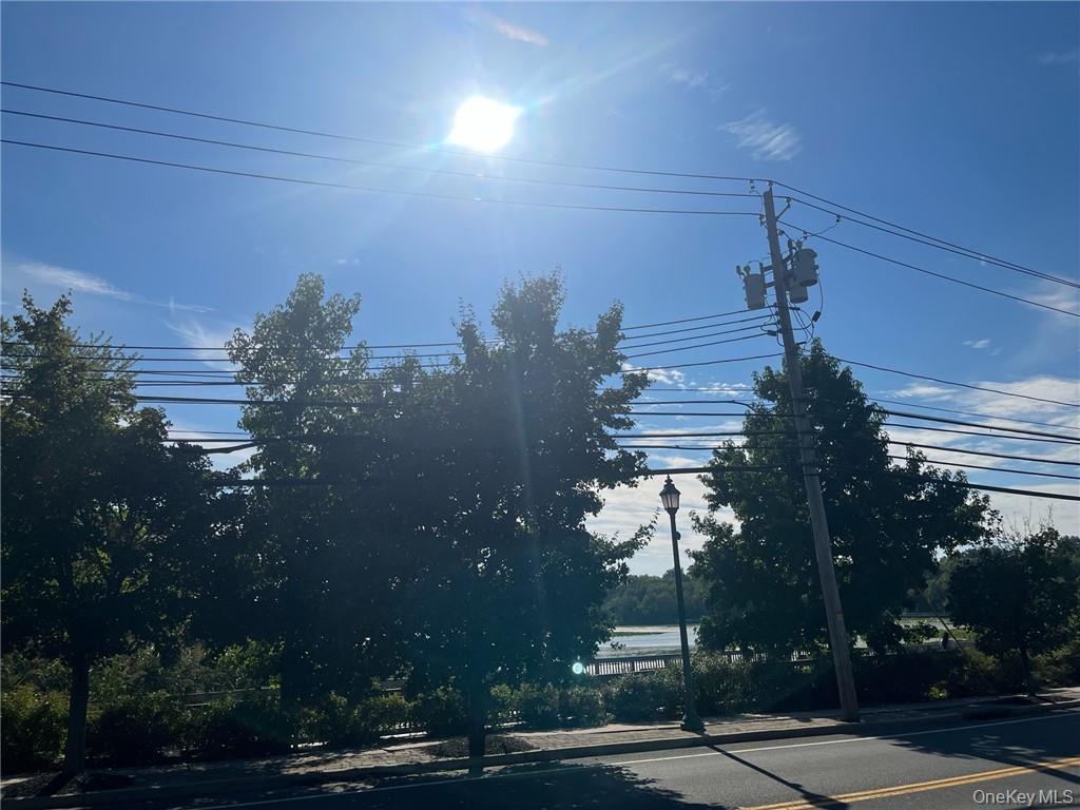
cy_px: 405
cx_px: 540
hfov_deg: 67.3
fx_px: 811
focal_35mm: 26
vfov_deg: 53.1
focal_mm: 5.1
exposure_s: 1/13333
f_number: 1.6
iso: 50
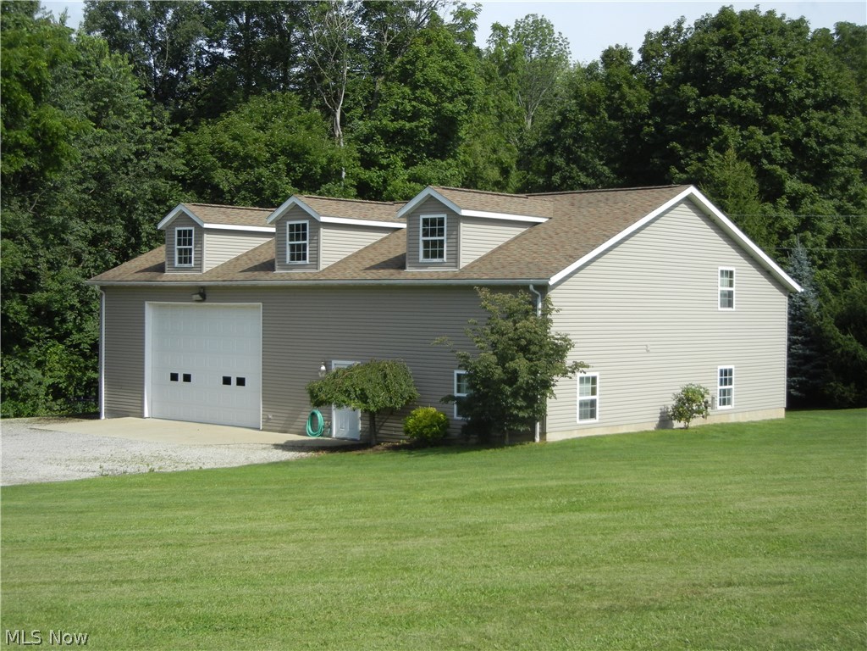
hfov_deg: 32.7
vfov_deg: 24.8
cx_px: 434
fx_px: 1478
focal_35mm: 59
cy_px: 326
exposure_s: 1/254
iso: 160
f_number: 8
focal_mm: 10.6
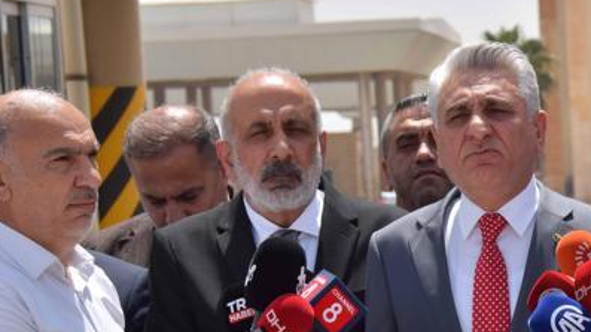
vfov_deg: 4.3
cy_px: 231
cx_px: 500
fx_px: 4418
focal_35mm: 282
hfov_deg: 7.6
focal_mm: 95
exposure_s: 1/200
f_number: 10
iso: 100
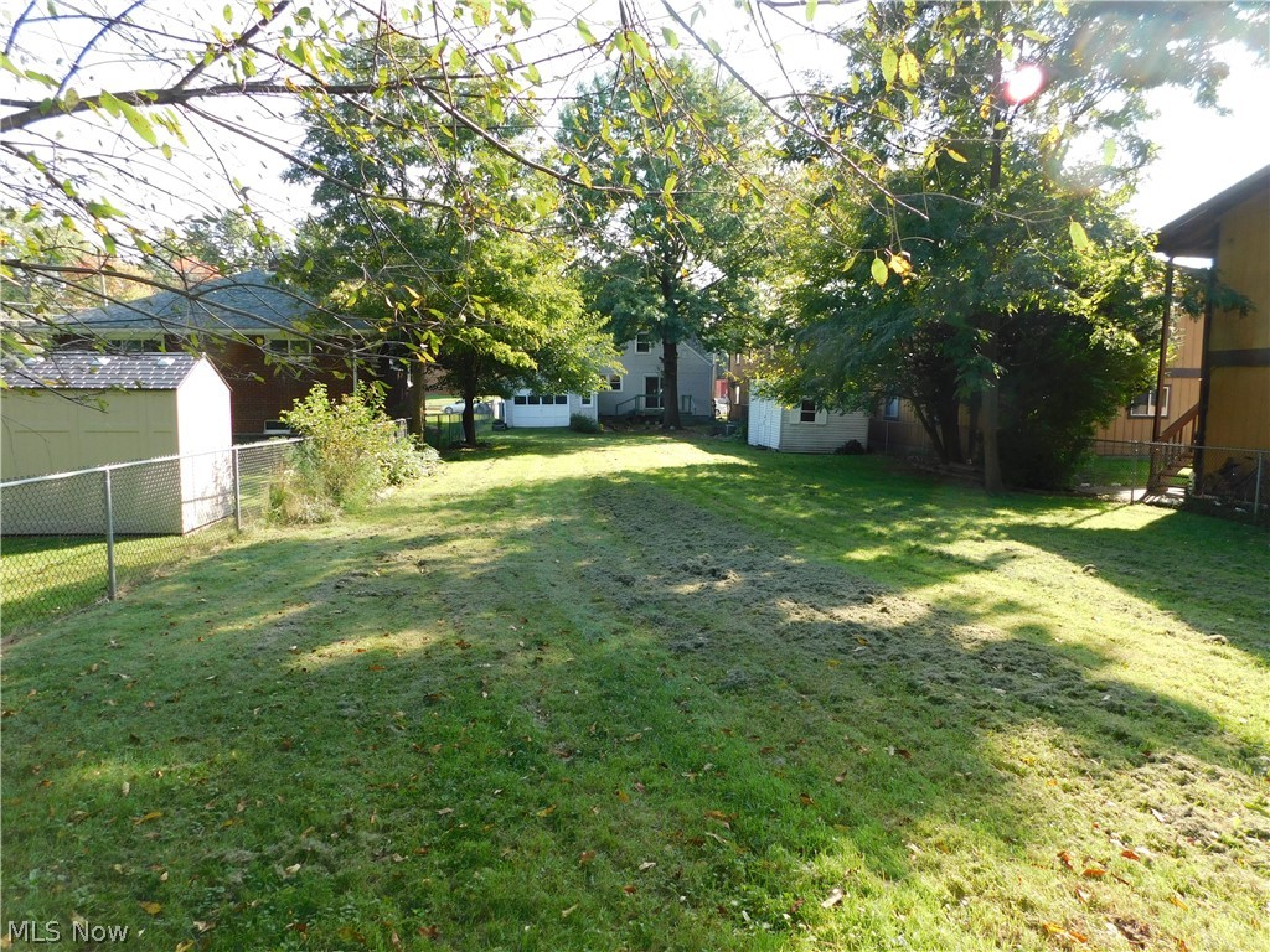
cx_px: 635
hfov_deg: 73.9
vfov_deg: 58.9
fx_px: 844
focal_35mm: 23
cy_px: 476
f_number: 3
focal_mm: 4
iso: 125
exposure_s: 1/200
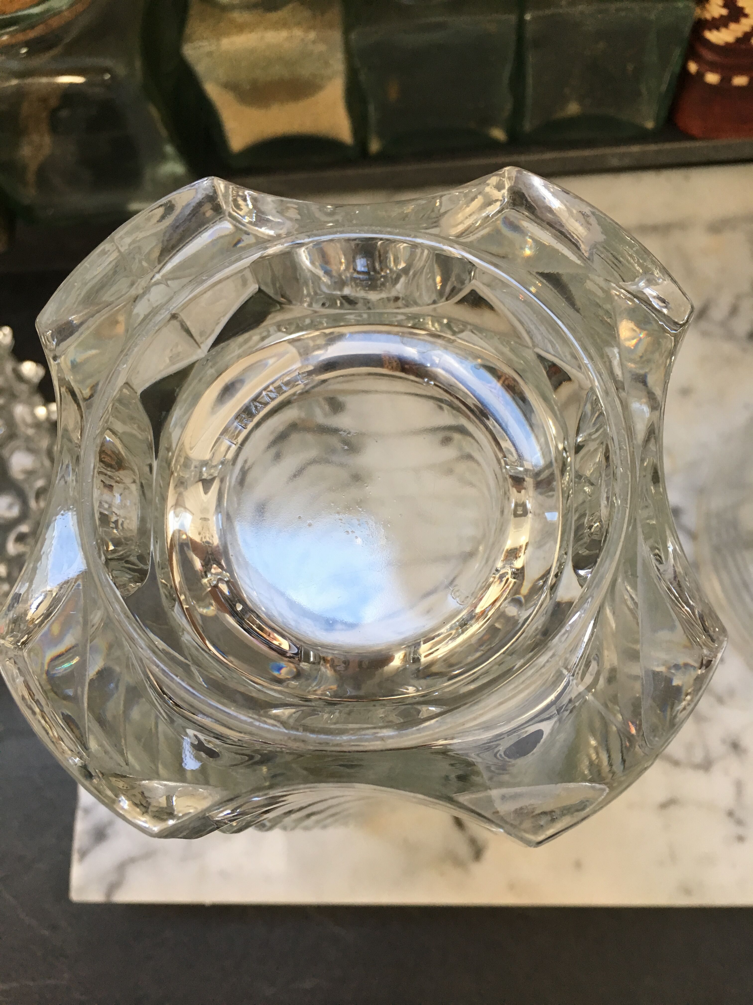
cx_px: 376
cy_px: 502
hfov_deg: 48.2
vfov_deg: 61.7
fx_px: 841
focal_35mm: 29
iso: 64
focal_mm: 4.15
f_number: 2.2
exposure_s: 1/33
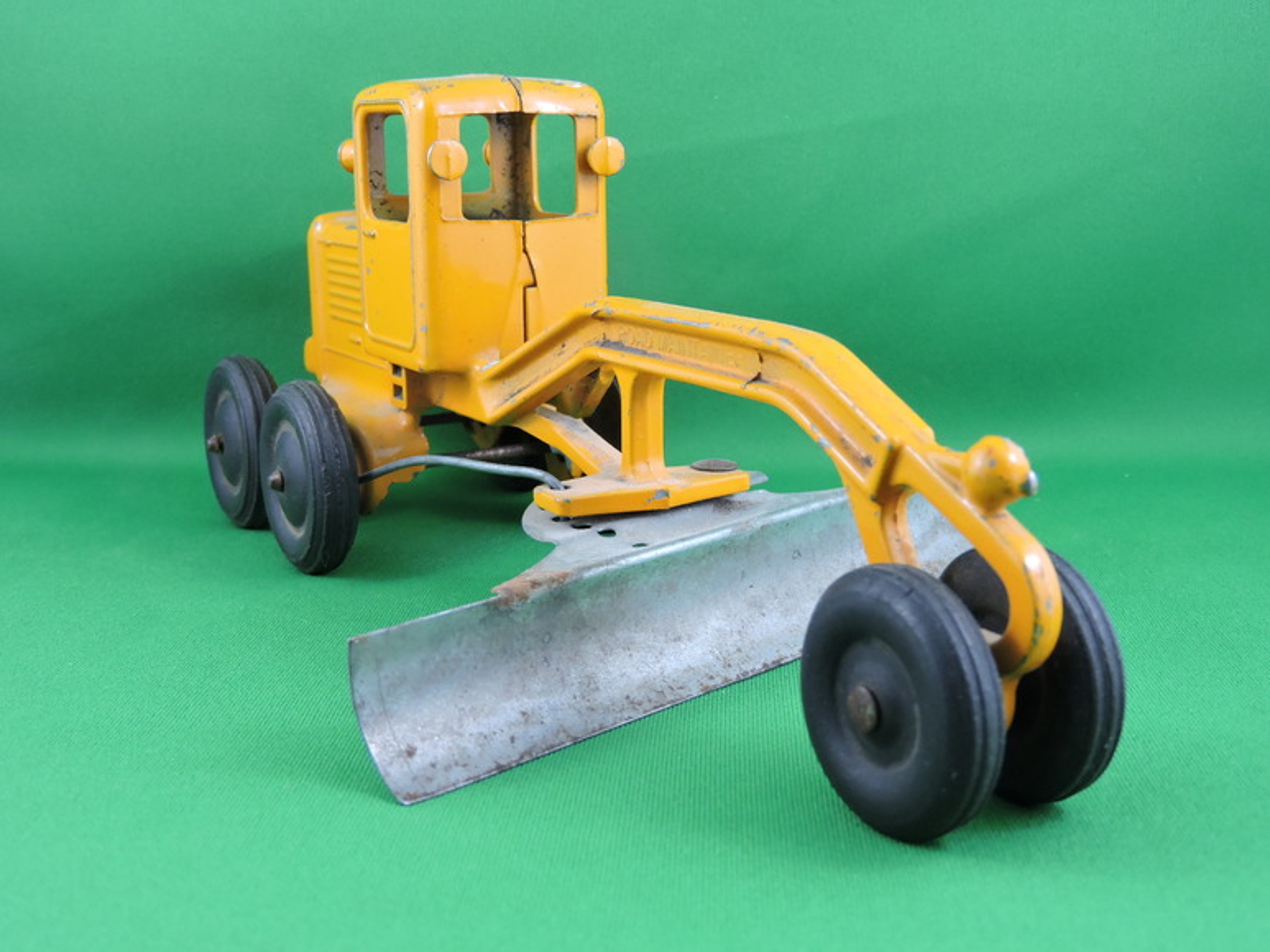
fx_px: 1651
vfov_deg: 32.2
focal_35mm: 45
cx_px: 635
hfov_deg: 42.1
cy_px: 476
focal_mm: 8.1
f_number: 4
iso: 220
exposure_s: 1/30
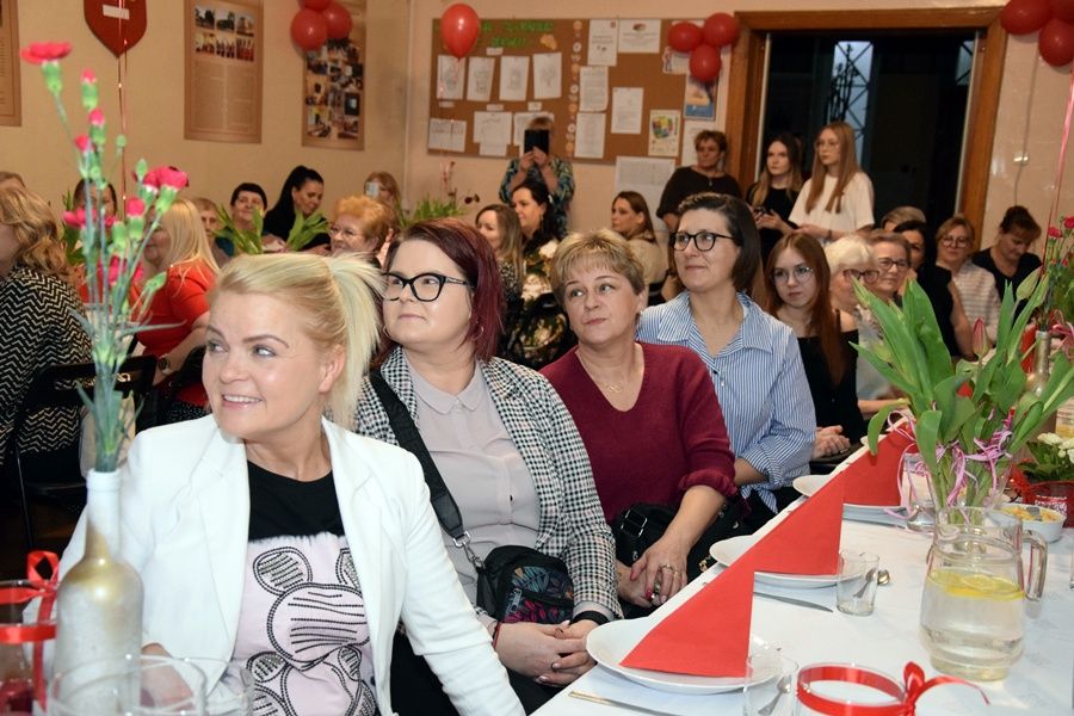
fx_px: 1342
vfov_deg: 29.9
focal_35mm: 45
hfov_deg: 43.6
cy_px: 358
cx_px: 537
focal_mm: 30
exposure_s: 1/60
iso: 3200
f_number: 4.2
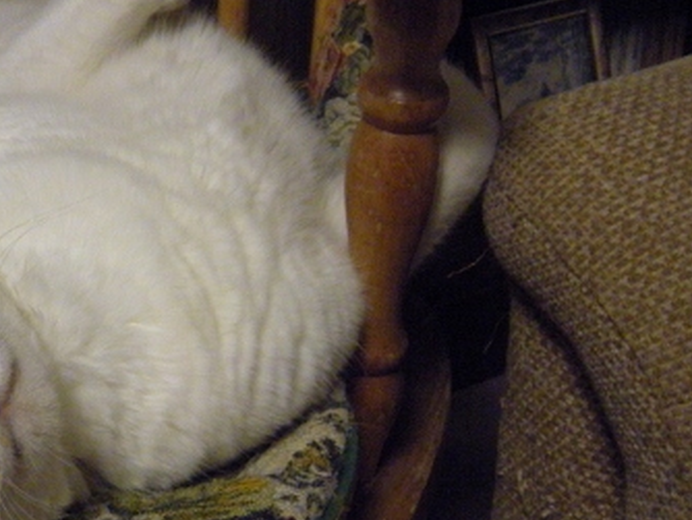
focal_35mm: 67
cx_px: 122
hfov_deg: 28.2
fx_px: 1340
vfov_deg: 21.9
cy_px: 197
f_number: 3.8
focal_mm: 5.9
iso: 400
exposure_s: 1/36.6
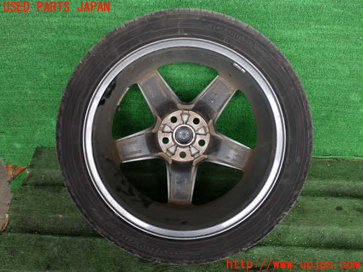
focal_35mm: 38
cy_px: 136
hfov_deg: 49.0
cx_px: 182
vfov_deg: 37.7
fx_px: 398
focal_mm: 6.83
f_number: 2.7
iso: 250
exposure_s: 1/125
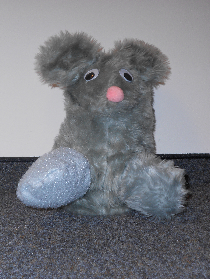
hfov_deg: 33.6
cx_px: 105
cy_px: 140
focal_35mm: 43
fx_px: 348
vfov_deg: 43.9
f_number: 4.2
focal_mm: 7.9
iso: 80
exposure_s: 1/30
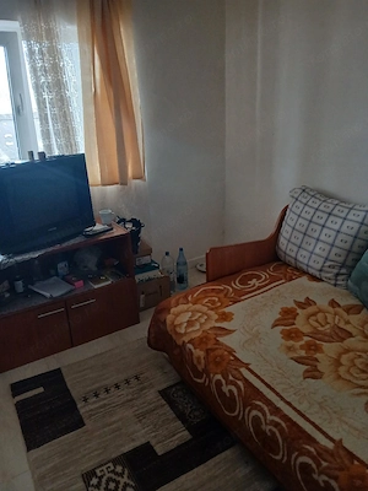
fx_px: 369
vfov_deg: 67.3
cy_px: 246
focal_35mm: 26
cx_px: 184
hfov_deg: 53.1
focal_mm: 3.98
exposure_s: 1/25.1
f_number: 1.8
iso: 250
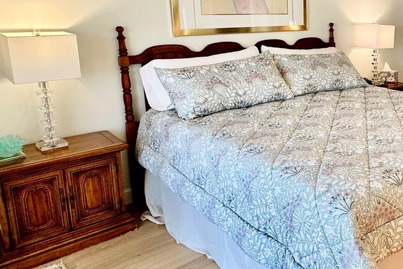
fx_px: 392
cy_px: 85
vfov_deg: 37.4
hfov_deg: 48.9
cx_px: 359
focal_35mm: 35
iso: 100
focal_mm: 2.22
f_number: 2.2
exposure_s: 1/120
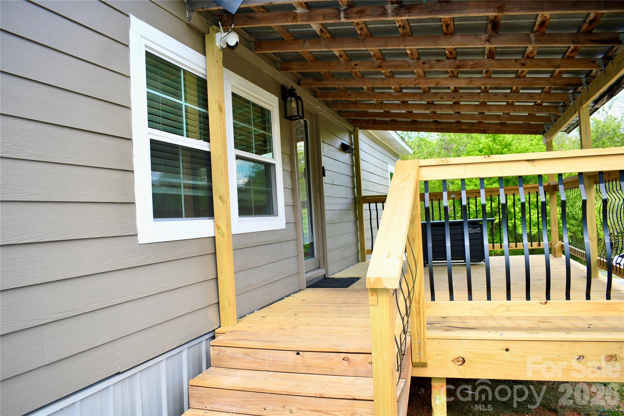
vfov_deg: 47.9
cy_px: 208
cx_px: 312
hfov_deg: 67.4
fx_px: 468
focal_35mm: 27
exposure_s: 1/250
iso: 400
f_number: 4.5
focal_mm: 18
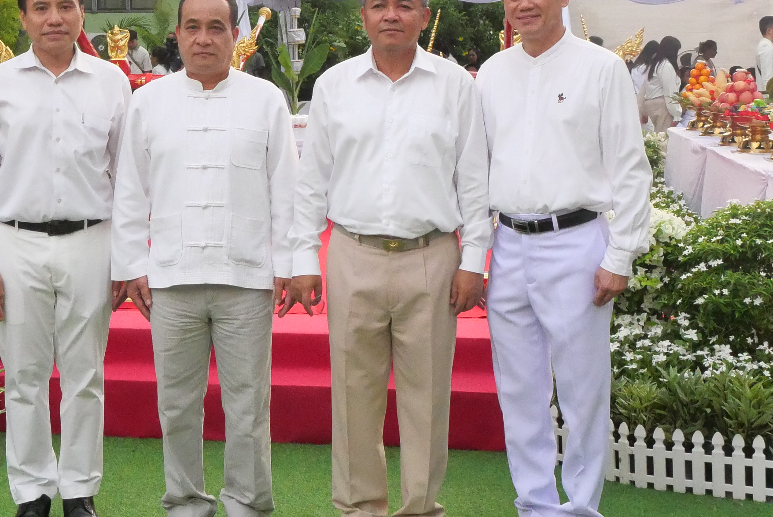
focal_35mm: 74
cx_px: 262
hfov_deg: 27.2
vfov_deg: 18.3
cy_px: 90
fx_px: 1590
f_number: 7.1
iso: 4000
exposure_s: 1/2500
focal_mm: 17
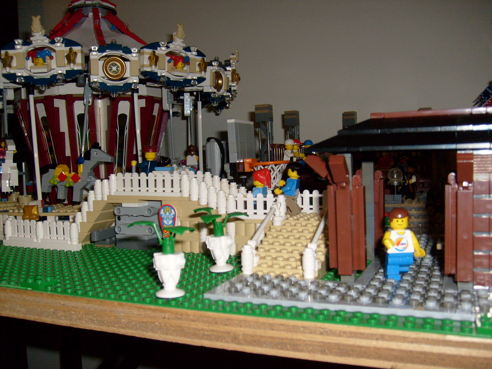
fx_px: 497
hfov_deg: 52.6
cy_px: 184
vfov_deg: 40.7
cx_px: 246
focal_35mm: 35
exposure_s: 1/45
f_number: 2.8
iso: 100
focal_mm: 5.8
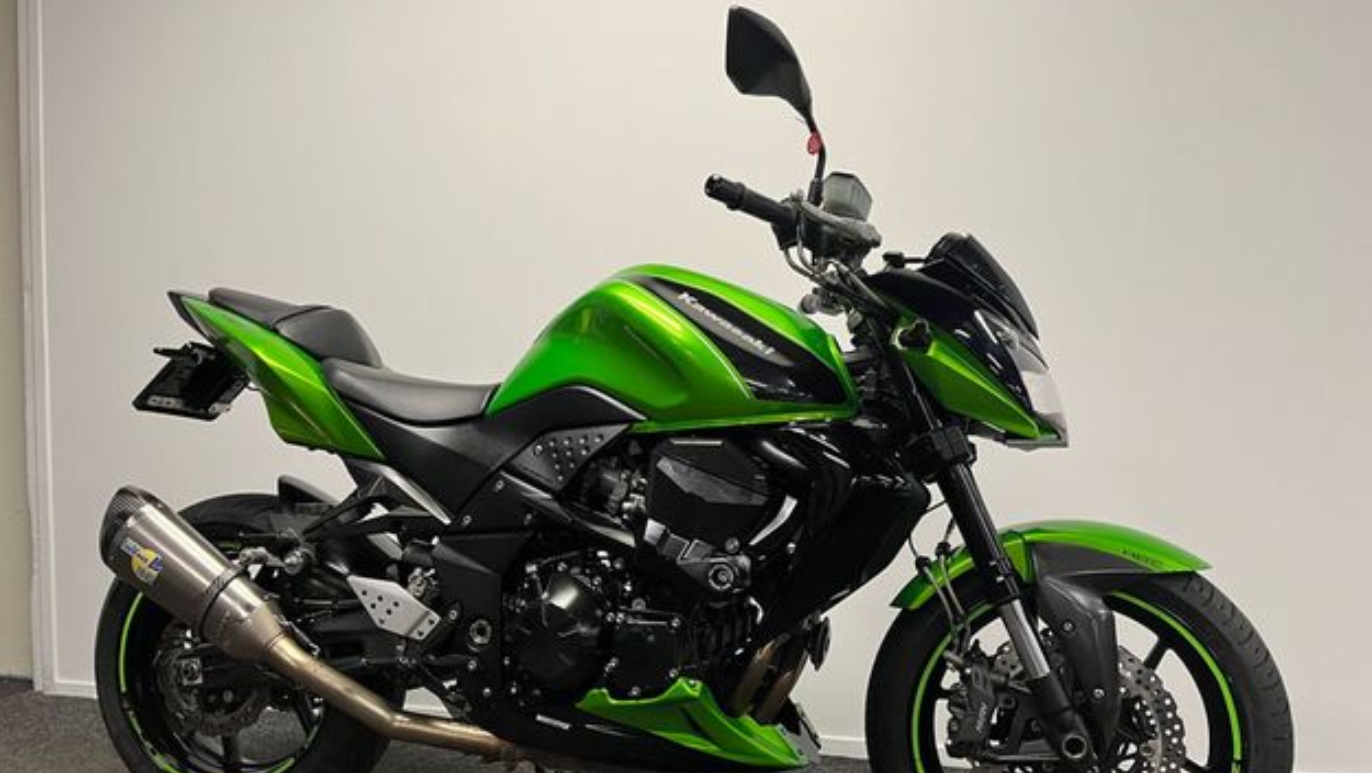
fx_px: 1055
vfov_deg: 39.8
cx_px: 691
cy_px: 507
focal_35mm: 29
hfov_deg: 66.0
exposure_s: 1/50
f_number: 1.6
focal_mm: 5.1
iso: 80
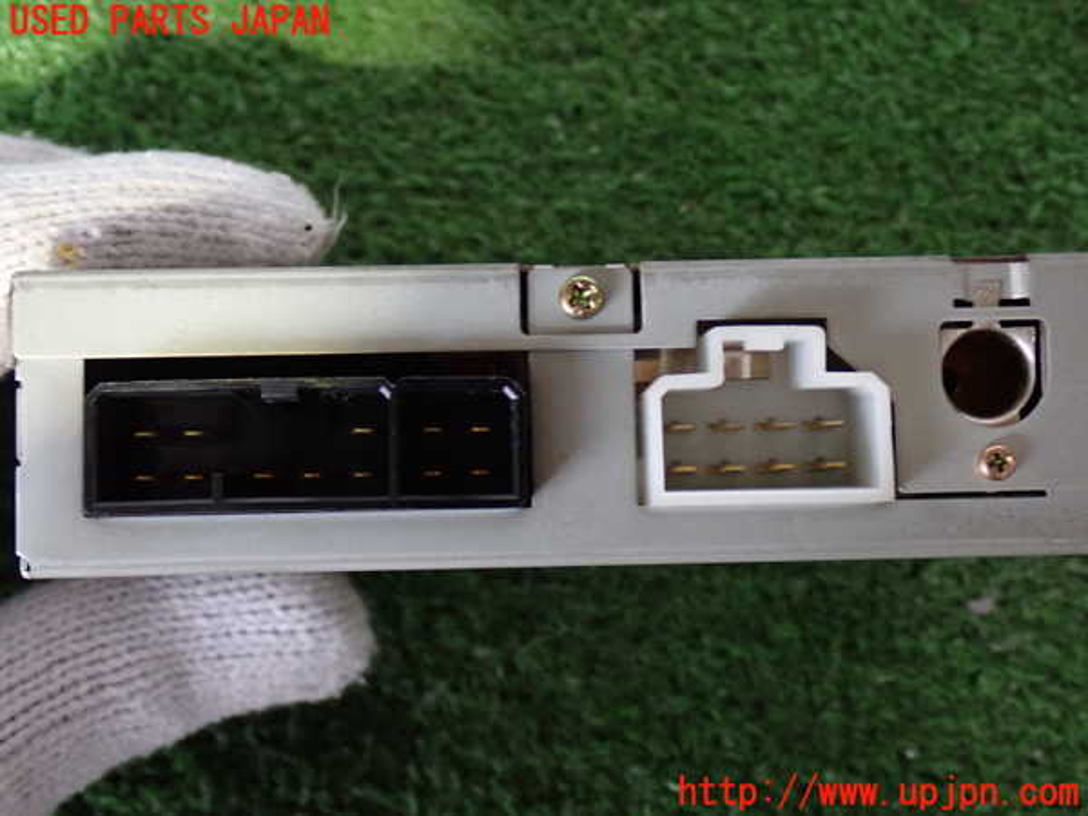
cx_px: 544
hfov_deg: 38.2
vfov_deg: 29.1
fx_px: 1572
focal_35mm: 50
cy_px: 408
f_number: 3.2
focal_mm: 9.01
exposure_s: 1/15
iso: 800
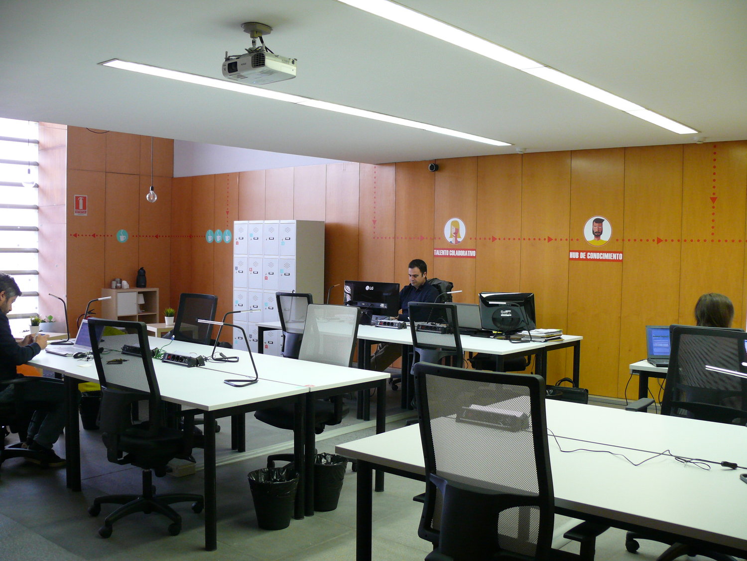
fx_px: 755
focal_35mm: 35
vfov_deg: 40.7
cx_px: 374
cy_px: 280
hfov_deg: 52.6
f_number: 2.8
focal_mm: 7.4
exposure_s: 1/30
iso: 200
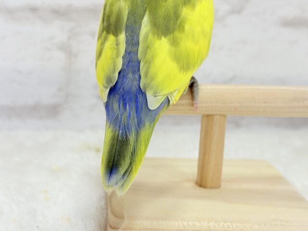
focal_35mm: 52
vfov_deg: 28.0
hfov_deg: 36.8
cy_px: 116
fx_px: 463
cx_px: 154
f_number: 1.6
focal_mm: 5.96
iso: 64
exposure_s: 1/100
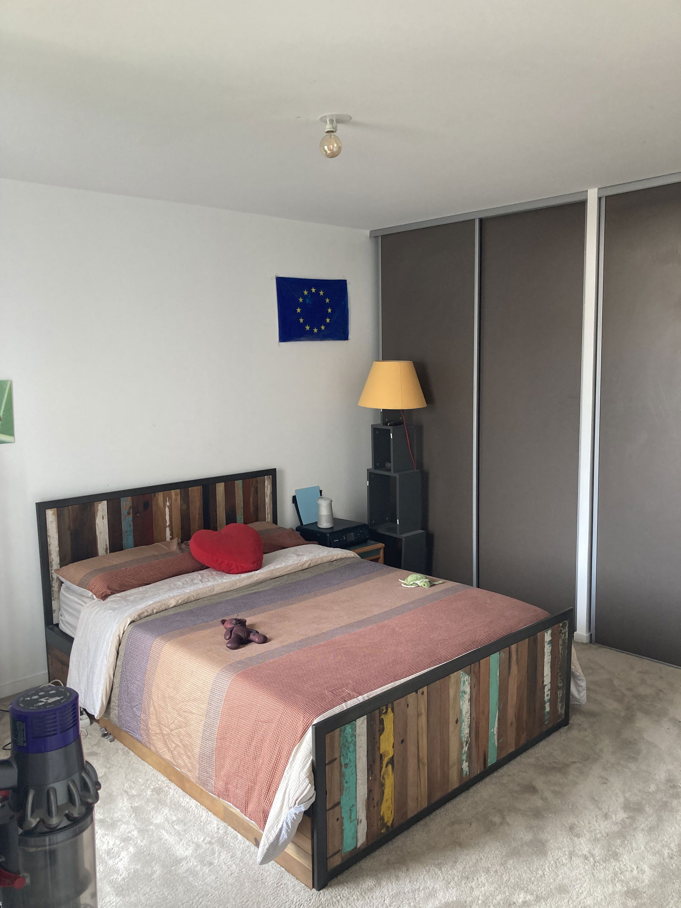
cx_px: 340
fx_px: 734
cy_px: 454
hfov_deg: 49.7
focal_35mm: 28
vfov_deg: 63.4
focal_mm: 3.99
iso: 80
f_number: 1.8
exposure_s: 1/84
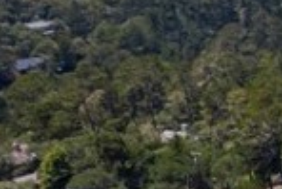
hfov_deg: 9.6
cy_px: 179
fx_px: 1192
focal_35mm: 152
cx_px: 913
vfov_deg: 9.0
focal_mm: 8.38
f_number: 2.8
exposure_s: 1/2000
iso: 100
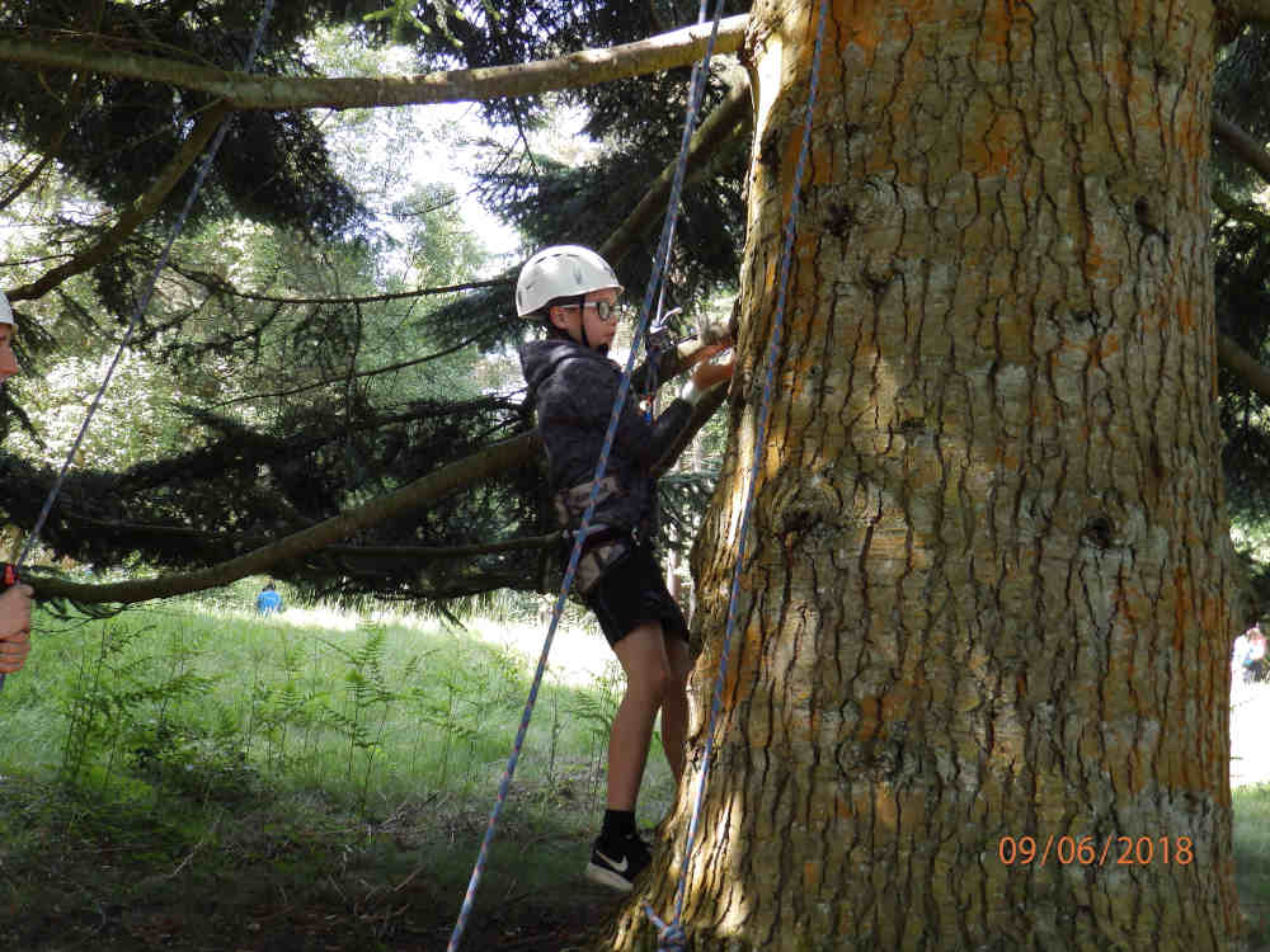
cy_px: 476
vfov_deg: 37.7
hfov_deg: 49.0
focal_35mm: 38
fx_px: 1394
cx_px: 635
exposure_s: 1/40
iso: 100
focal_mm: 6.8
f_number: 4
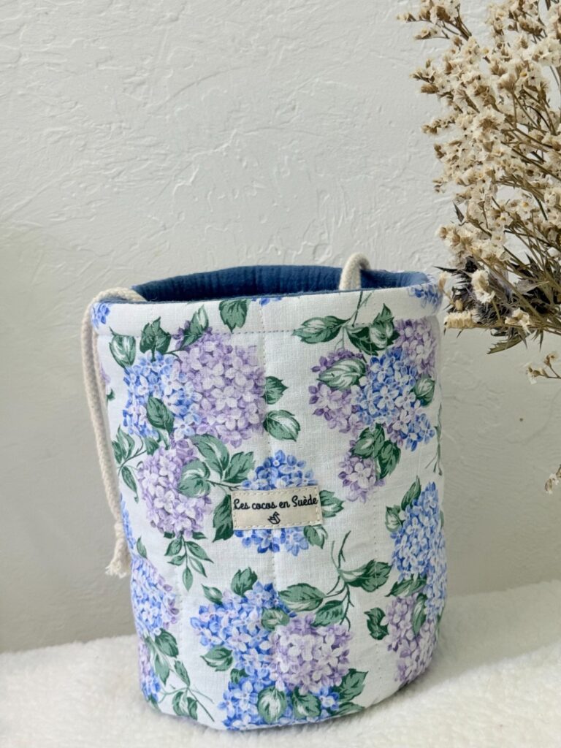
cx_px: 280
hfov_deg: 30.3
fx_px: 1037
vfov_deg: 39.7
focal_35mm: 48
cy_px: 374
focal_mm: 6.76
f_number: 1.78
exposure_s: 1/60
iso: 100
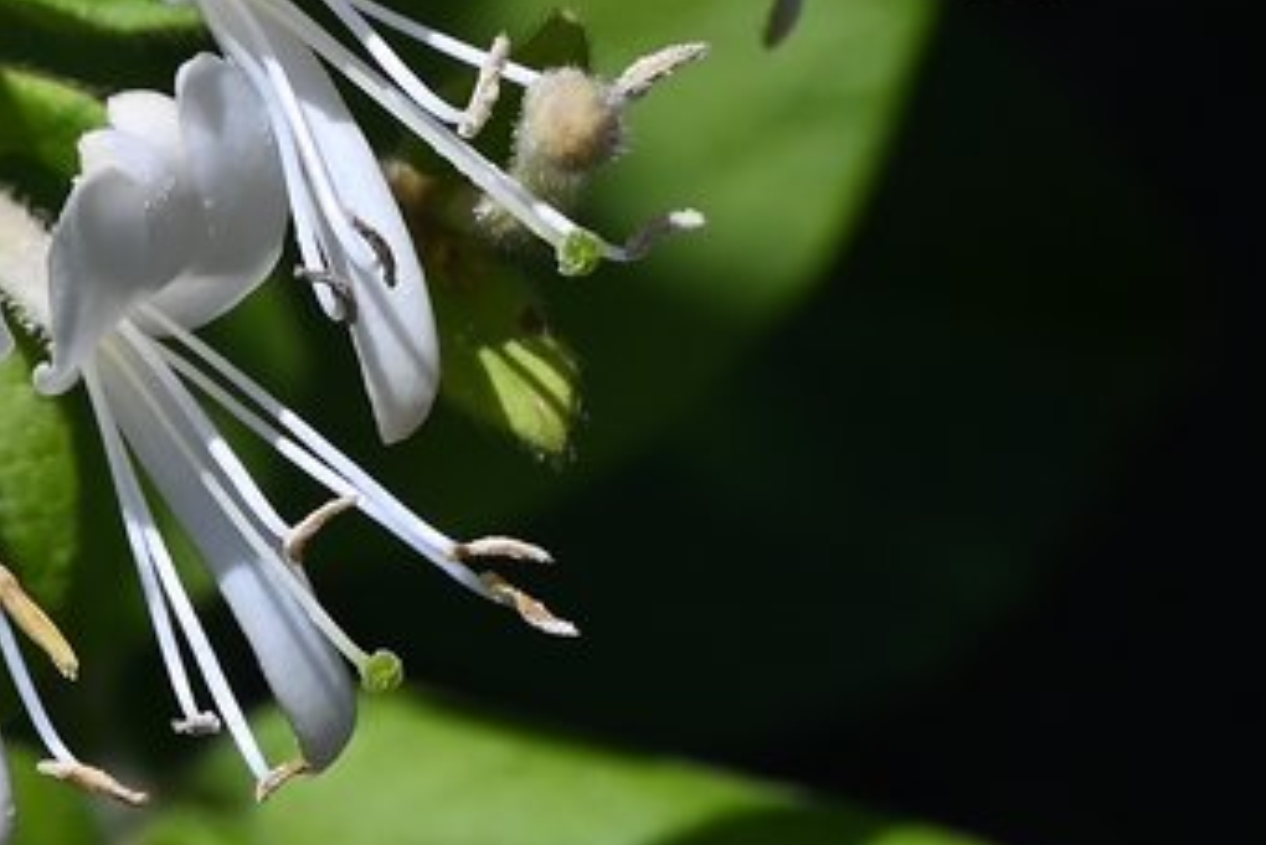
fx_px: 28179
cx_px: -838
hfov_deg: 2.6
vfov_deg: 1.7
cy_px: 1013
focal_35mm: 801
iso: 200
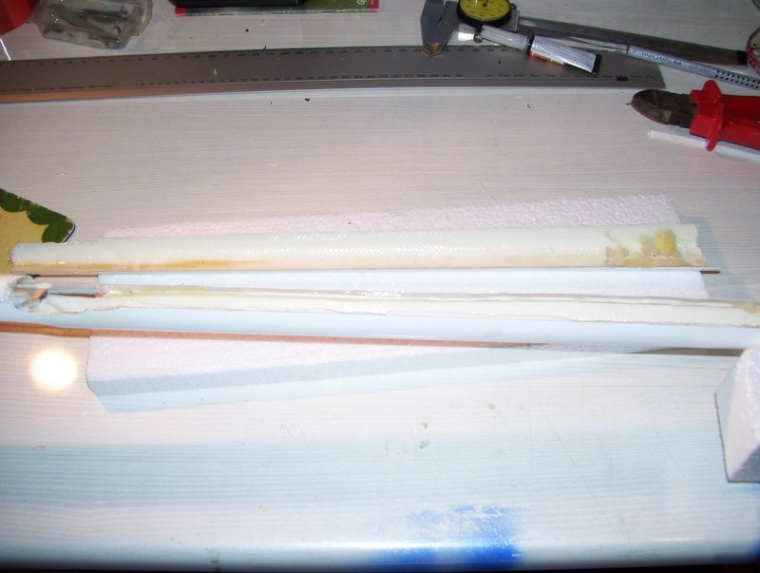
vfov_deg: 39.8
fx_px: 792
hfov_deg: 51.3
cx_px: 380
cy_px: 286
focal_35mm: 36
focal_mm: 6
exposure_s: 1/60
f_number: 2.7
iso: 80
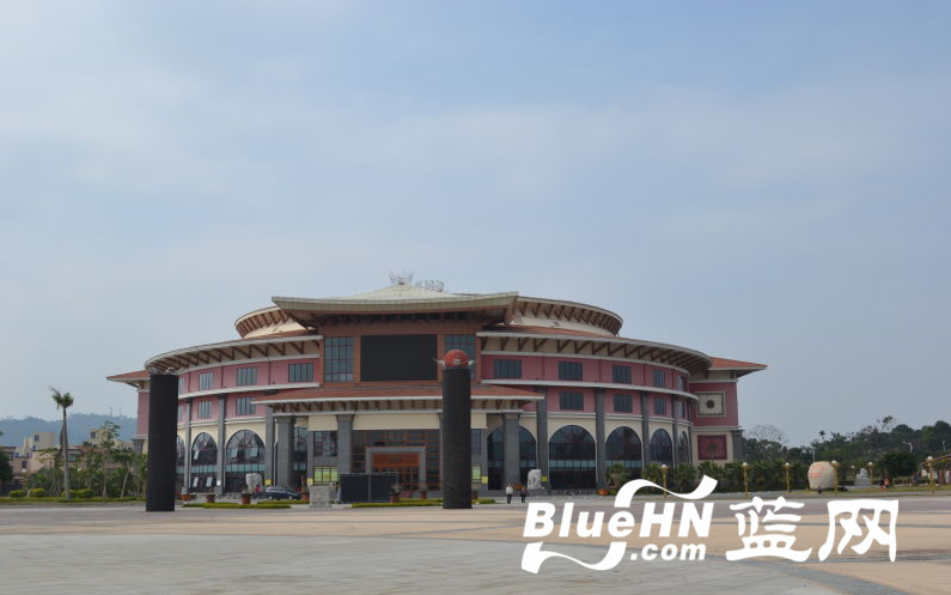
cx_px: 477
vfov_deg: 32.0
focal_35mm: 40
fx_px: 1037
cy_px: 283
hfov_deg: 49.3
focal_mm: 26
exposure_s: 1/250
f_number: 8
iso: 100
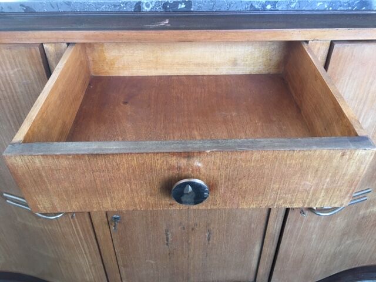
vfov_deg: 48.2
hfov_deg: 61.7
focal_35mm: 29
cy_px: 141
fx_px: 315
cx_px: 188
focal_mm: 4.15
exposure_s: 1/33
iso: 125
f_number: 2.2
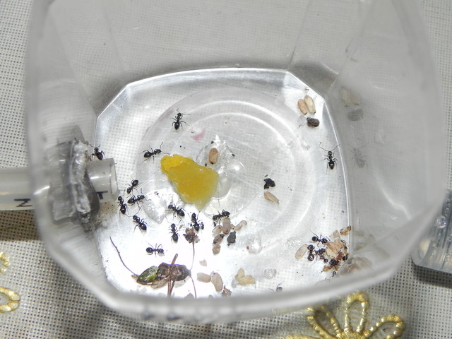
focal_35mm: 58
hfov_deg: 33.2
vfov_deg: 25.2
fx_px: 757
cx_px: 226
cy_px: 170
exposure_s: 1/30
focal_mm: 10.3
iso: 200
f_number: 3.5
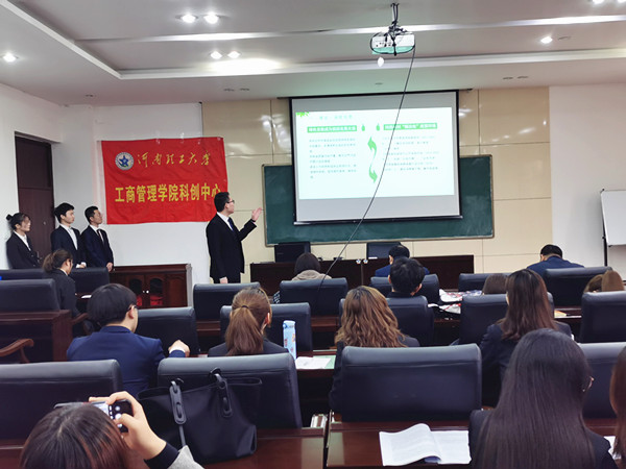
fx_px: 687
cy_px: 234
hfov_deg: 49.0
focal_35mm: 38
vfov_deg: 37.7
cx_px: 313
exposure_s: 1/50
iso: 125
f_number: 1.8
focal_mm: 5.58
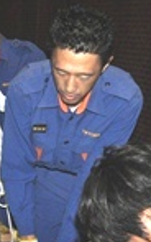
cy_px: 178
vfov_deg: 24.4
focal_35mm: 84
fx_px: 553
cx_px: -54
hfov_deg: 14.8
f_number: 3.5
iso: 800
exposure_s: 1/60
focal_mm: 18
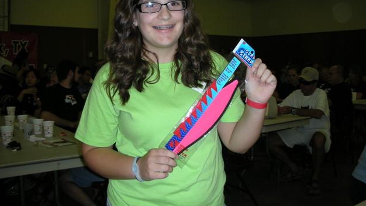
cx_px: 182
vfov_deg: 30.2
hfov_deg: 51.6
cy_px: 67
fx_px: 378
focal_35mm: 39
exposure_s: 1/60
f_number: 2.8
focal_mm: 5.8
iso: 50
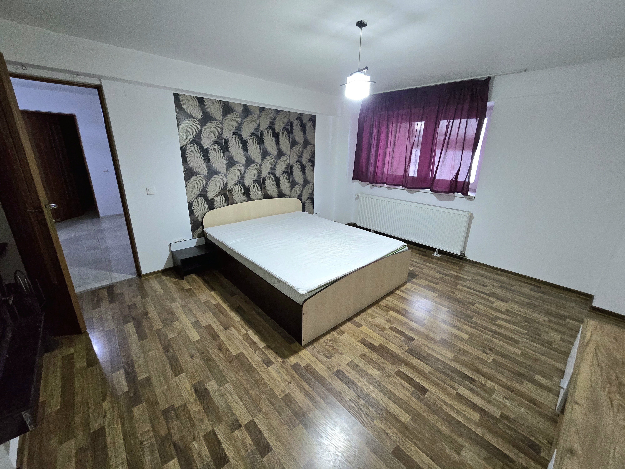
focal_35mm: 13
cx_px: 312
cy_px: 234
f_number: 2.2
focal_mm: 2.2
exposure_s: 1/50.3
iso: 800
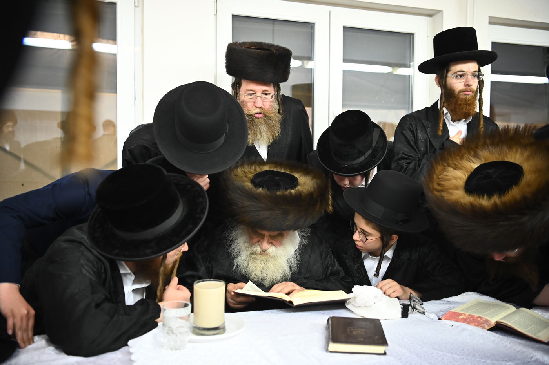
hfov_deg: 54.5
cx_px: 274
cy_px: 182
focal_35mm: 35
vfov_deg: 37.8
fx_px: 533
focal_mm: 35
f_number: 2.8
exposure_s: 1/80
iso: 2500
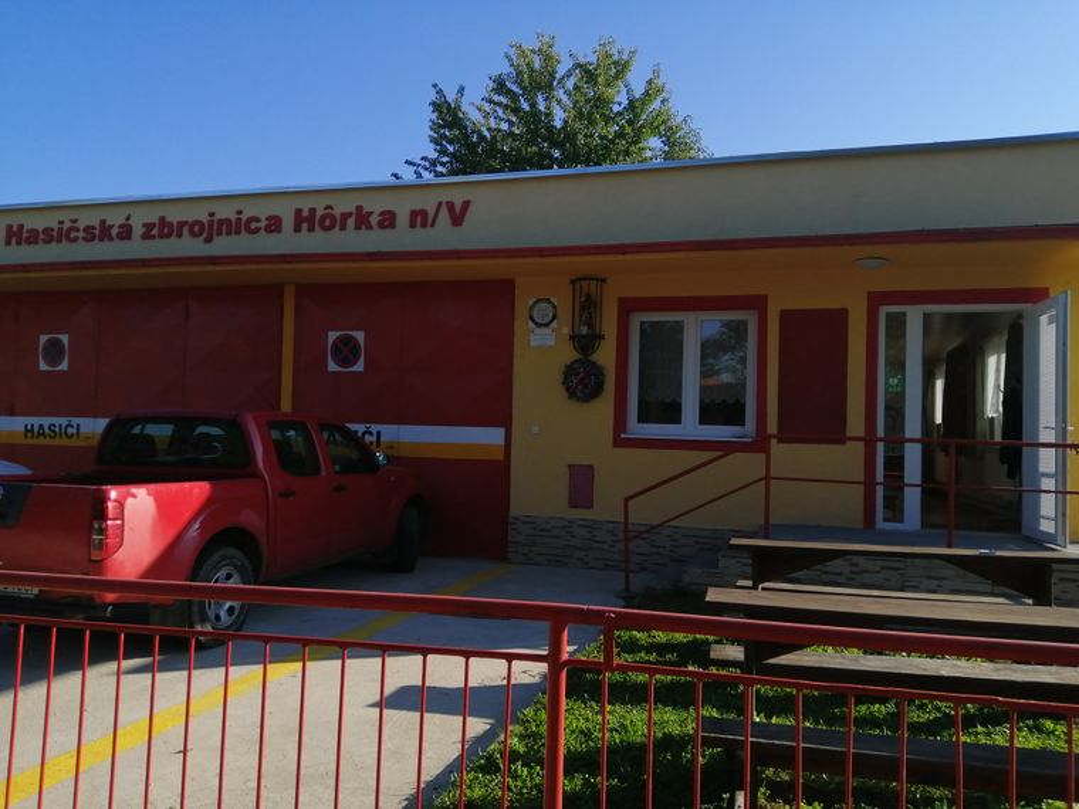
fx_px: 810
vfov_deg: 53.1
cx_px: 540
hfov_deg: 67.3
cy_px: 404
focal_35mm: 26
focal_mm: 3.6
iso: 50
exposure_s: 1/1815
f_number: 1.8
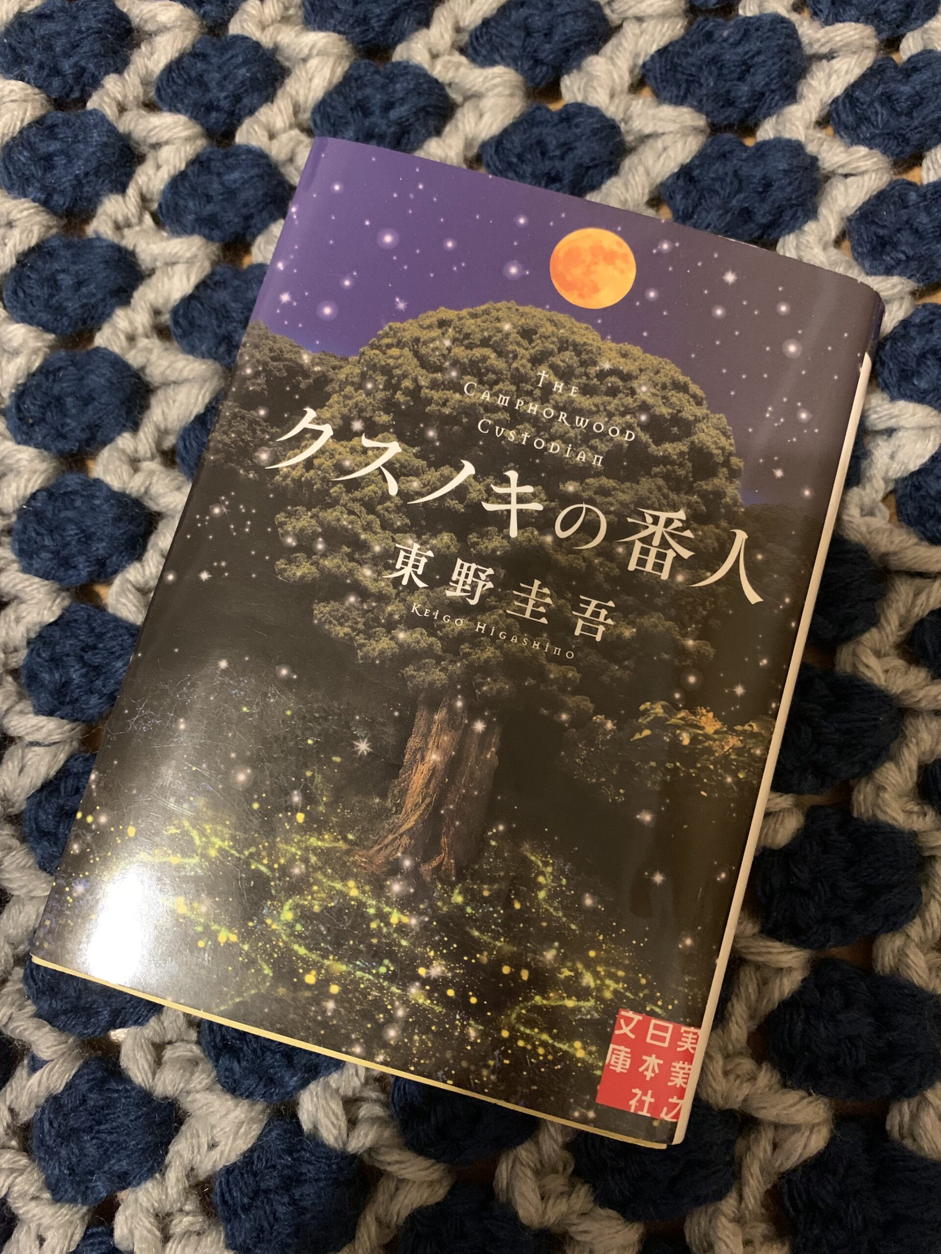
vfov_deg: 67.3
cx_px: 470
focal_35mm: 26
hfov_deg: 53.1
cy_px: 627
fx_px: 942
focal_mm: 4.25
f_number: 1.8
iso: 800
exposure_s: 1/30
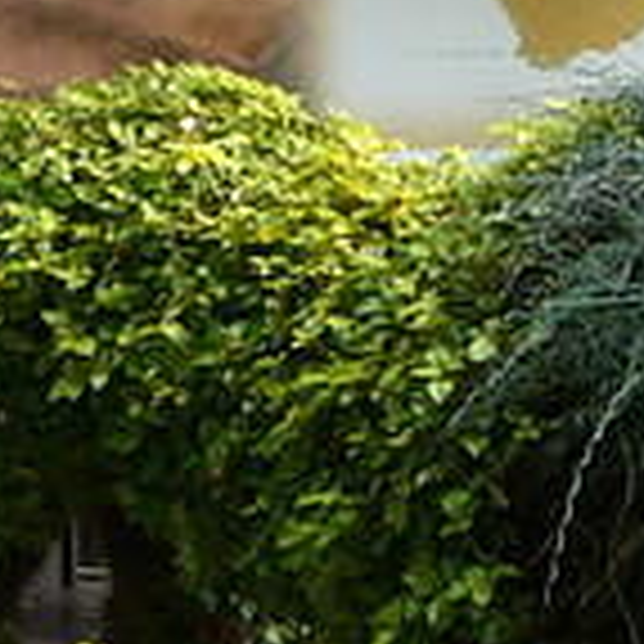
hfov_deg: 7.2
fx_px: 5094
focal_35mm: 242
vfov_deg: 7.2
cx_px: 473
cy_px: 108
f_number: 3.2
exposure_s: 1/40
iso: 100
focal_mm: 7.9
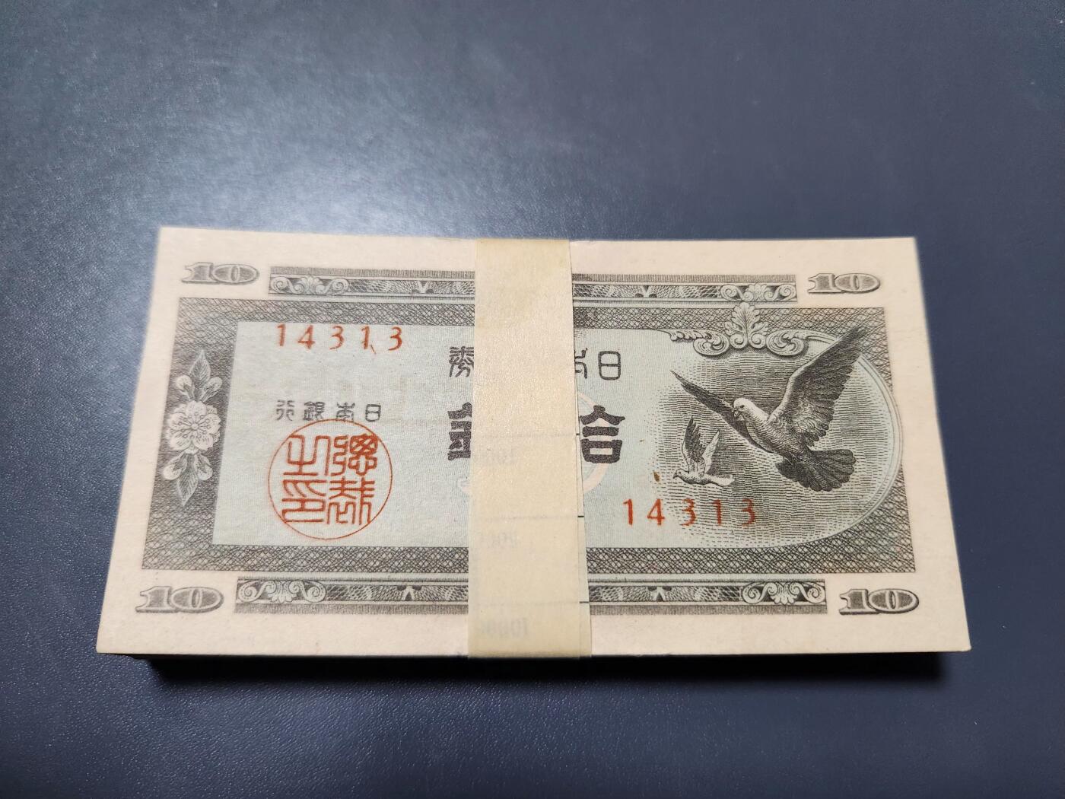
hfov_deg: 73.9
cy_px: 400
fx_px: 708
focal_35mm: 23
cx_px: 532
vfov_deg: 58.9
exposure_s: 1/101
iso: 500
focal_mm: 5.4
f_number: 1.8
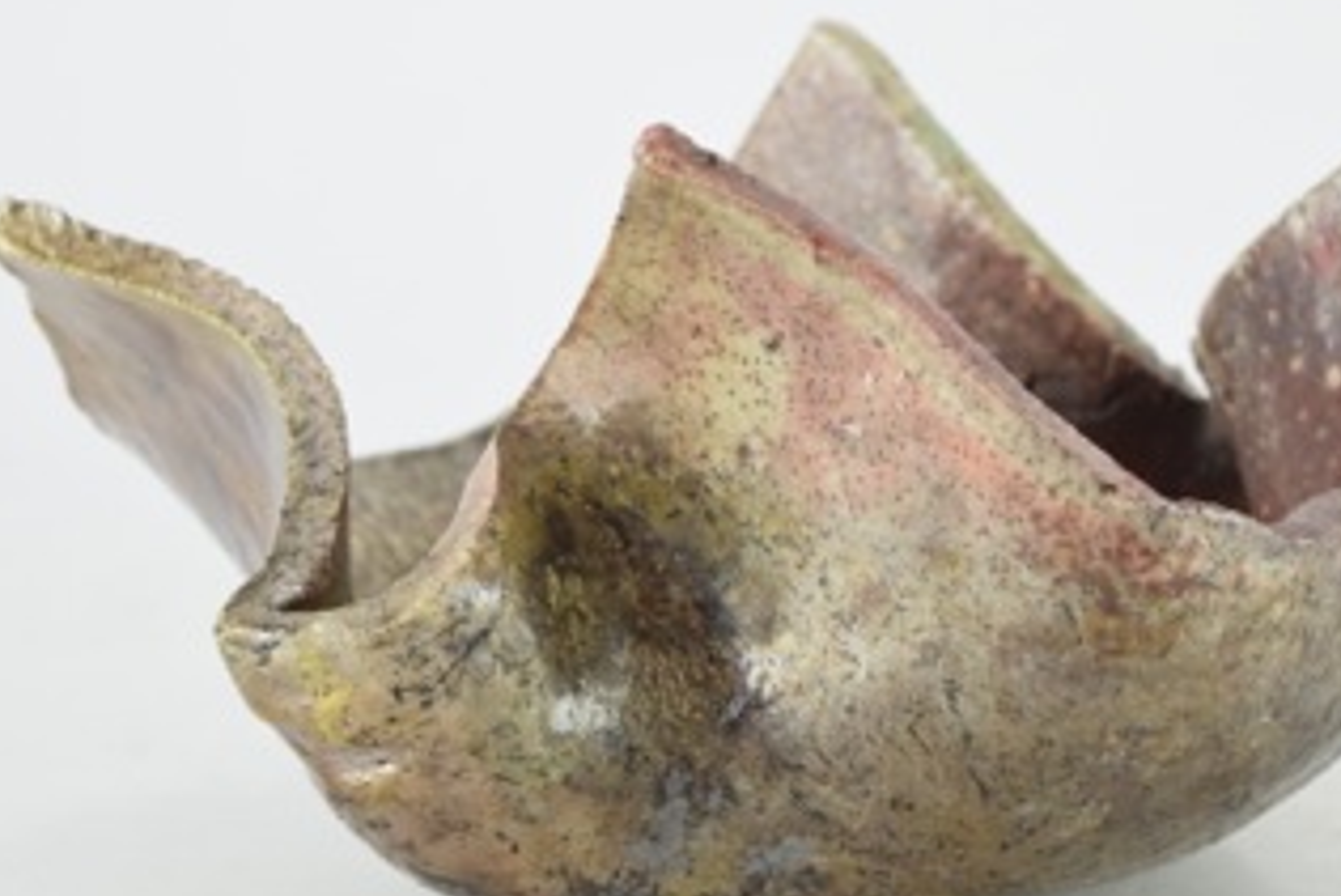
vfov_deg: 8.2
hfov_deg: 12.3
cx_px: 828
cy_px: 473
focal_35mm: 167
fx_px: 6224
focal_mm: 55
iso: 800
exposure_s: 1/125
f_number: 5.6
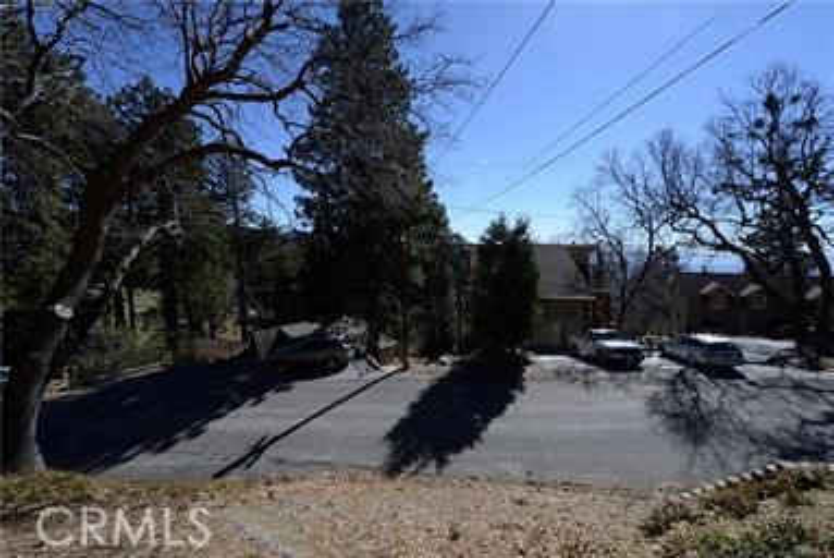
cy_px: 279
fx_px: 325
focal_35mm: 14
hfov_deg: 104.2
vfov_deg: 81.3
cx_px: 417
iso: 160
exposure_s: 1/320
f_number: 9
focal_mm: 14
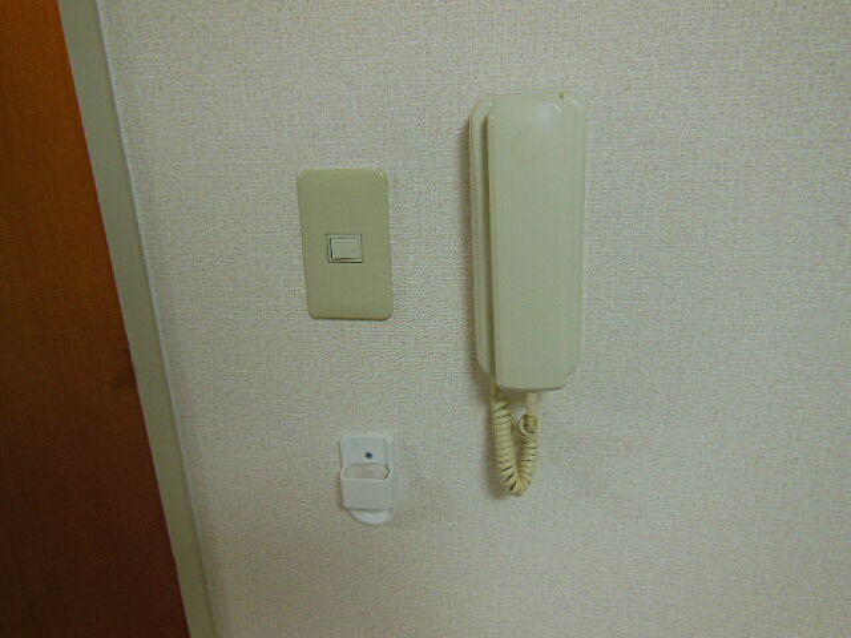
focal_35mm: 25
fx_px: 615
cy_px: 319
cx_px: 426
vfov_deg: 54.9
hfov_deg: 69.4
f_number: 3.5
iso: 400
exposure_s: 1/50
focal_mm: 4.5
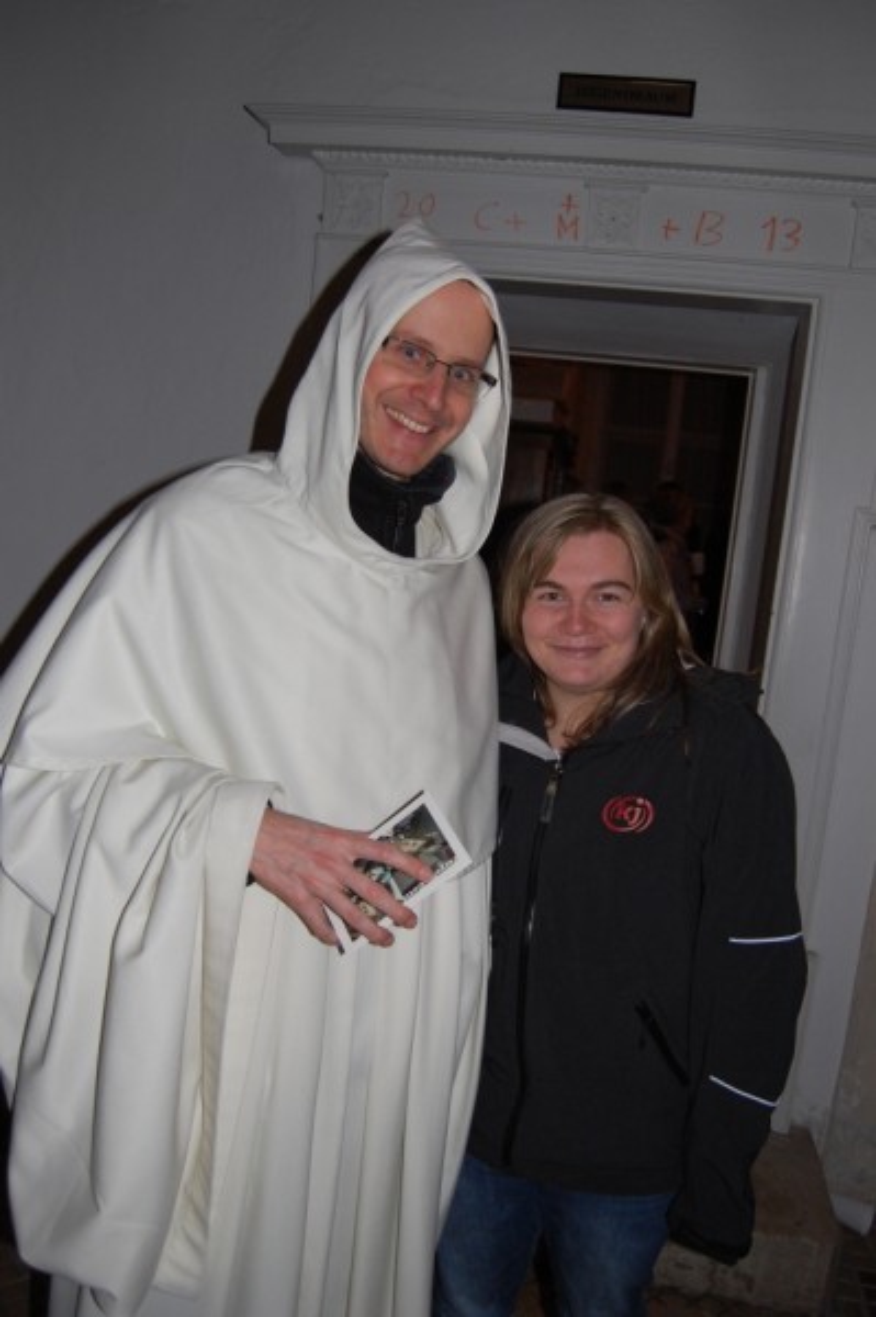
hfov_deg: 45.6
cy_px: 658
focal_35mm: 28
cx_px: 438
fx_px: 1042
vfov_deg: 64.6
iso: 400
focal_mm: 19
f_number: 3.5
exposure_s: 1/60
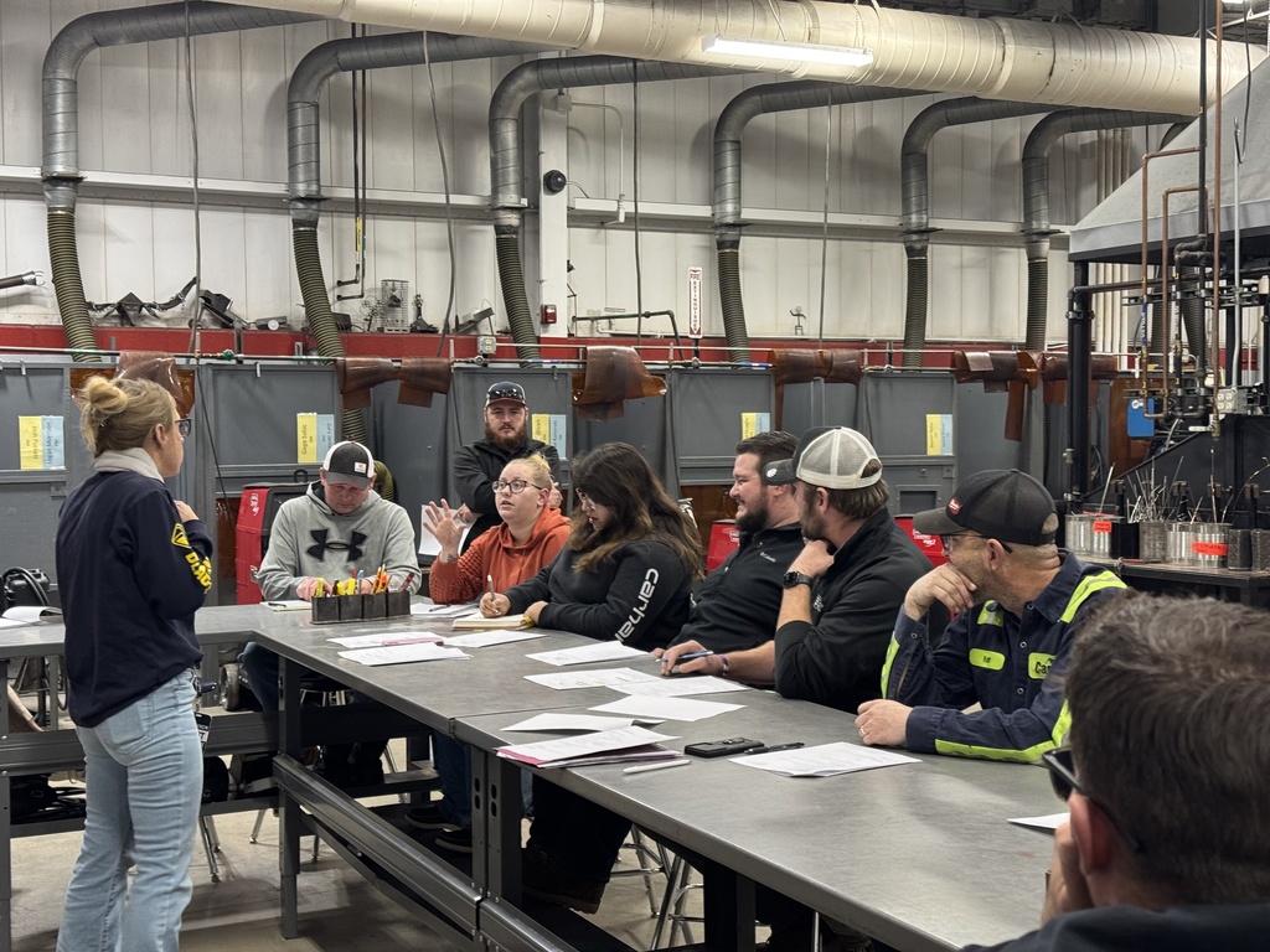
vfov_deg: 30.3
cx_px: 635
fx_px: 1761
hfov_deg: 39.7
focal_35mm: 48
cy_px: 476
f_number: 1.78
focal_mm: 6.76
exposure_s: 1/60
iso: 160
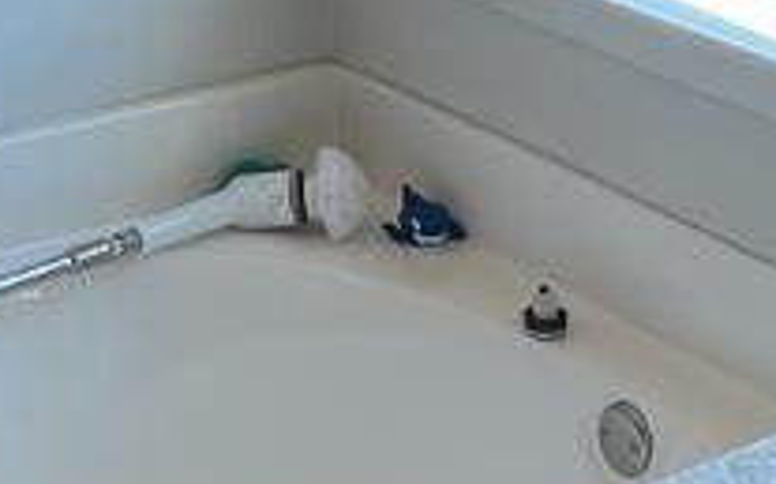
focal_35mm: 100
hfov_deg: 20.7
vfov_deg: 11.9
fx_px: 2113
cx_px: 236
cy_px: -422
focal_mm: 1.57
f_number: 1.8
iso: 50
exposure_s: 1/120
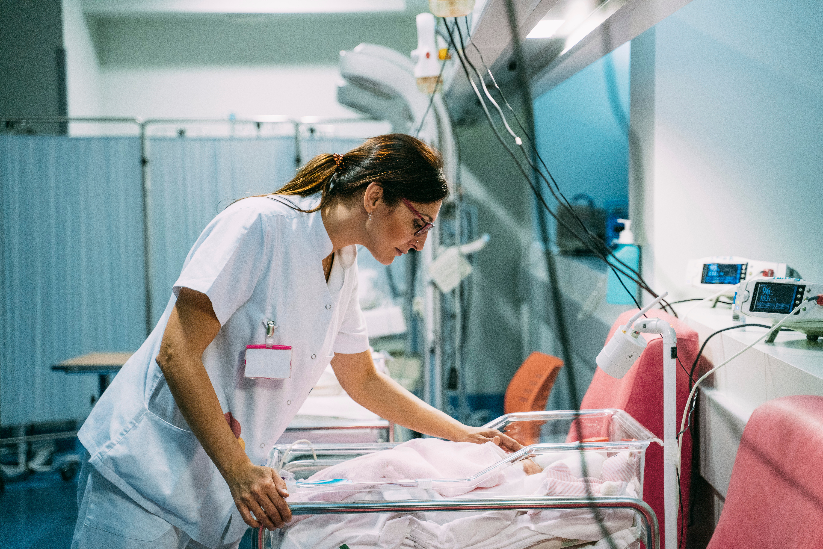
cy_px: 274
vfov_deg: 20.0
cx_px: 412
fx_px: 1555
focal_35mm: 68
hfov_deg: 29.7
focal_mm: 68
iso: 1600
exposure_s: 1/160
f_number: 2.8
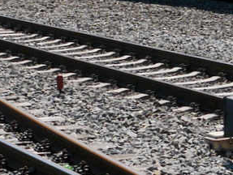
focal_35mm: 134
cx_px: 80
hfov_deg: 14.7
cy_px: -154
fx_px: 903
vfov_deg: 10.4
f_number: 8
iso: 160
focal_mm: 16
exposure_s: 1/500
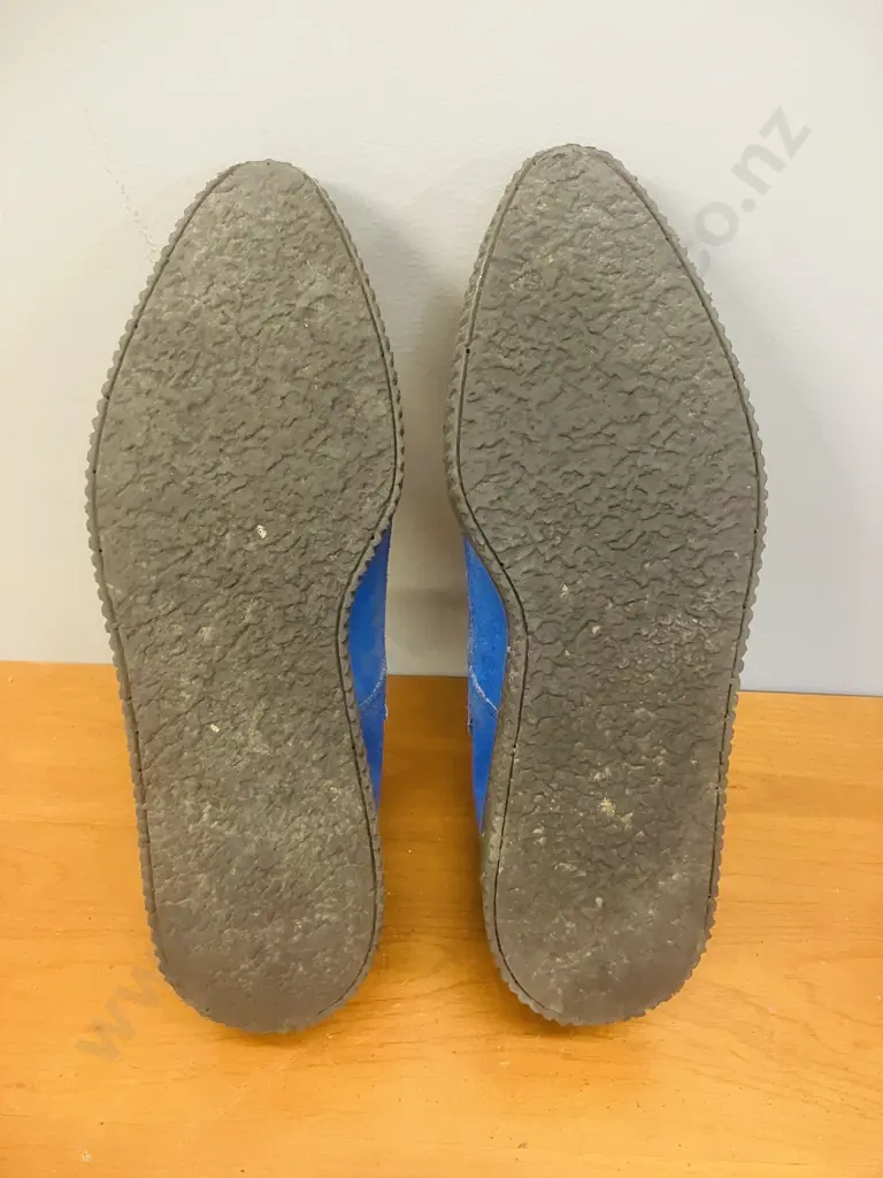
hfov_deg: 49.7
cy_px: 589
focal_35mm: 28
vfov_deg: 63.4
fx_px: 952
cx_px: 442
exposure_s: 1/33
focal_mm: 3.99
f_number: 1.8
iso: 320
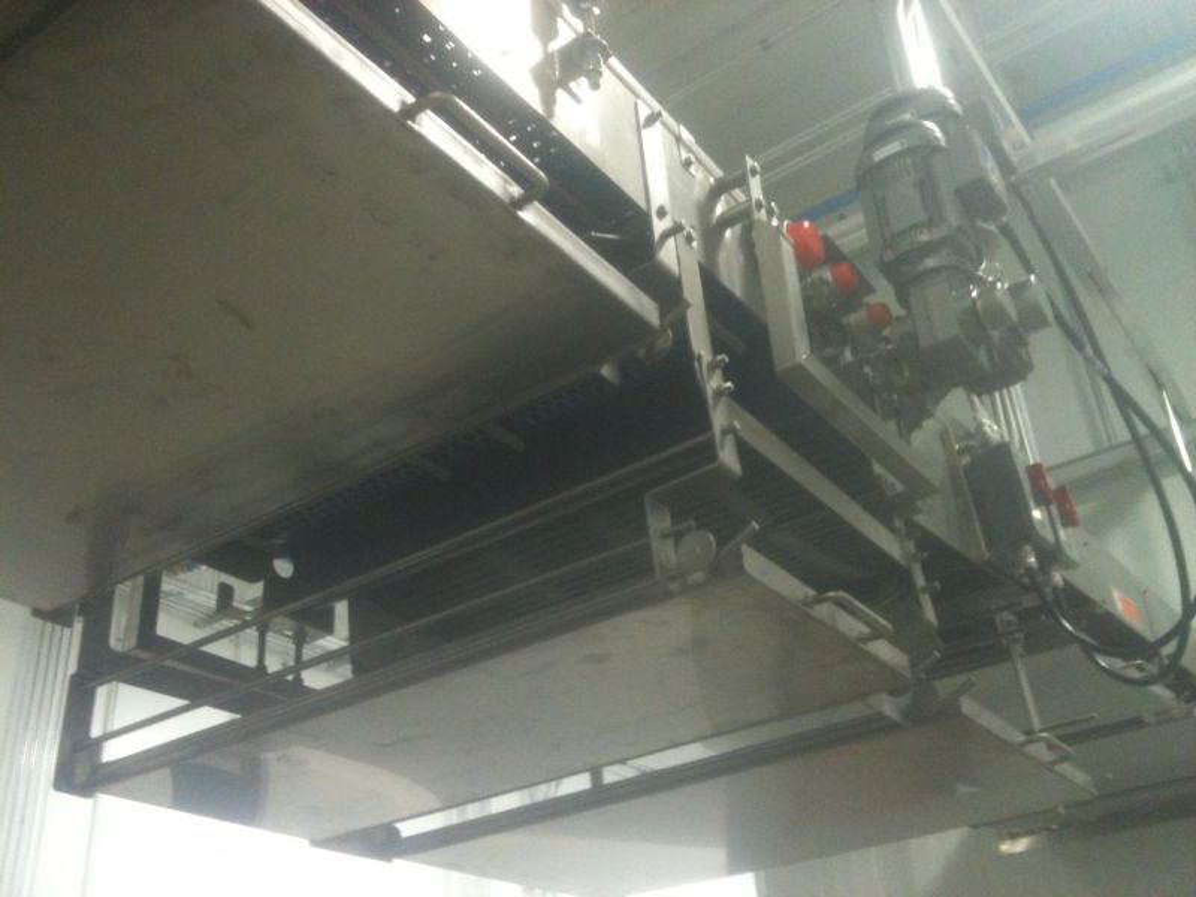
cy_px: 448
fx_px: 1209
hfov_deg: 52.6
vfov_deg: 40.7
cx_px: 598
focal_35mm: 35
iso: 200
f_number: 2.8
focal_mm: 3.85
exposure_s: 1/15
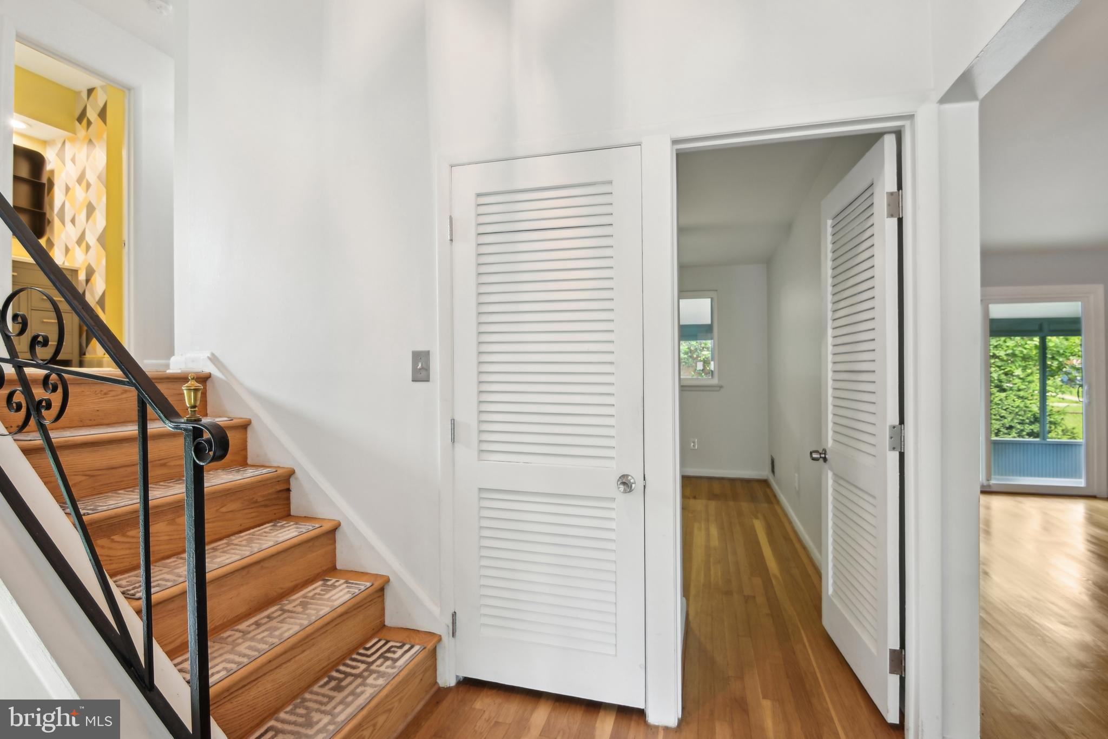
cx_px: 554
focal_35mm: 16
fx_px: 493
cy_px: 370
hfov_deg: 96.7
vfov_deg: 73.8
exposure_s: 1/5
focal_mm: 16
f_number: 8
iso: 400
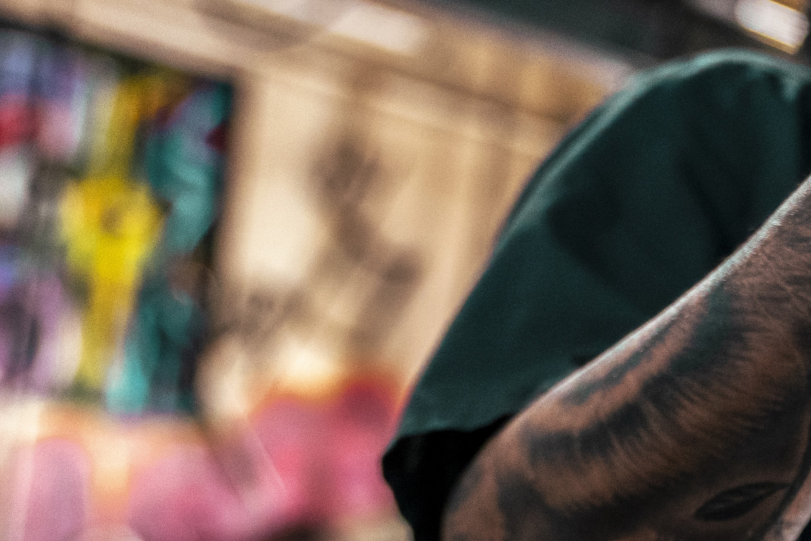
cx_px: 902
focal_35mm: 97
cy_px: 249
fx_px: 2185
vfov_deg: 14.1
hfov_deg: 20.0
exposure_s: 1/500
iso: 5000
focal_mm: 39
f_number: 2.8
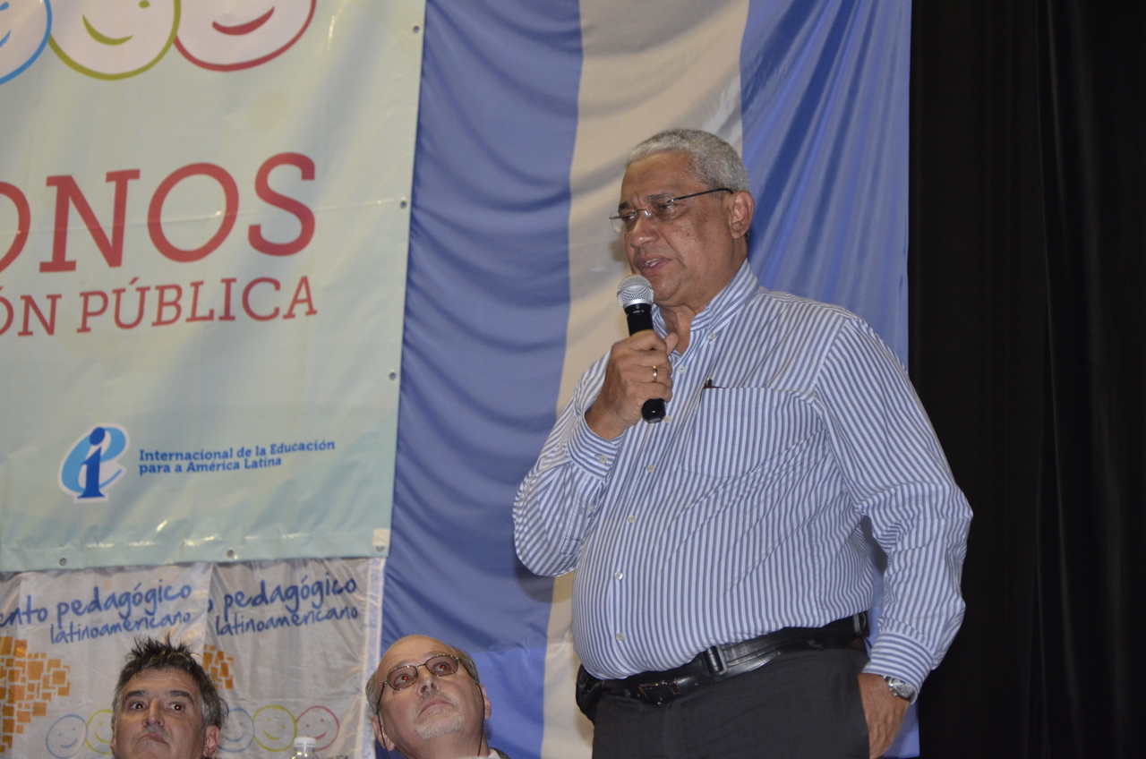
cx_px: 573
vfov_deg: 11.4
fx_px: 3812
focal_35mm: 120
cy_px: 380
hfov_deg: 17.1
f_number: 5.3
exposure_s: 1/100
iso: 1250
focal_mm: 80
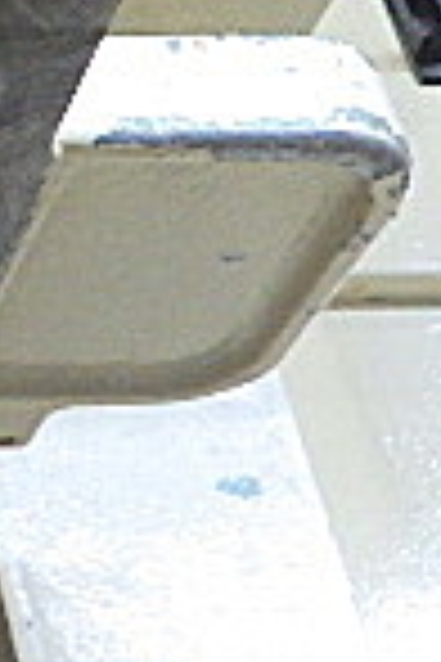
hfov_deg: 9.0
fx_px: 2333
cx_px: -837
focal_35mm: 127
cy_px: -176
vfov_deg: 15.4
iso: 800
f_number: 3.5
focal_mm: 5
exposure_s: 1/45
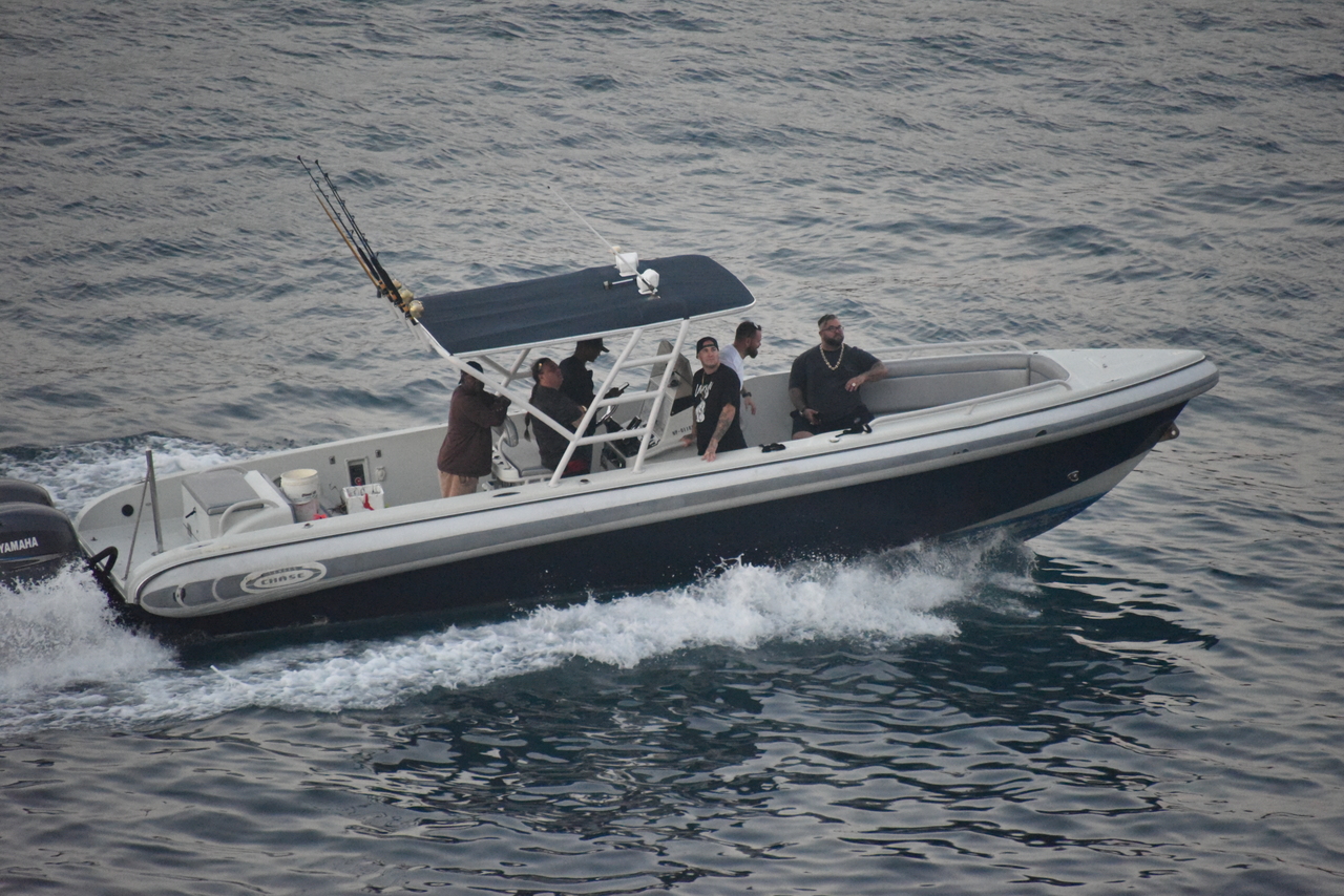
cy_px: 448
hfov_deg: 6.9
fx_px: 11202
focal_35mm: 300
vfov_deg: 4.6
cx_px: 672
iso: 10000
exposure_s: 1/640
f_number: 5.6
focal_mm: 300
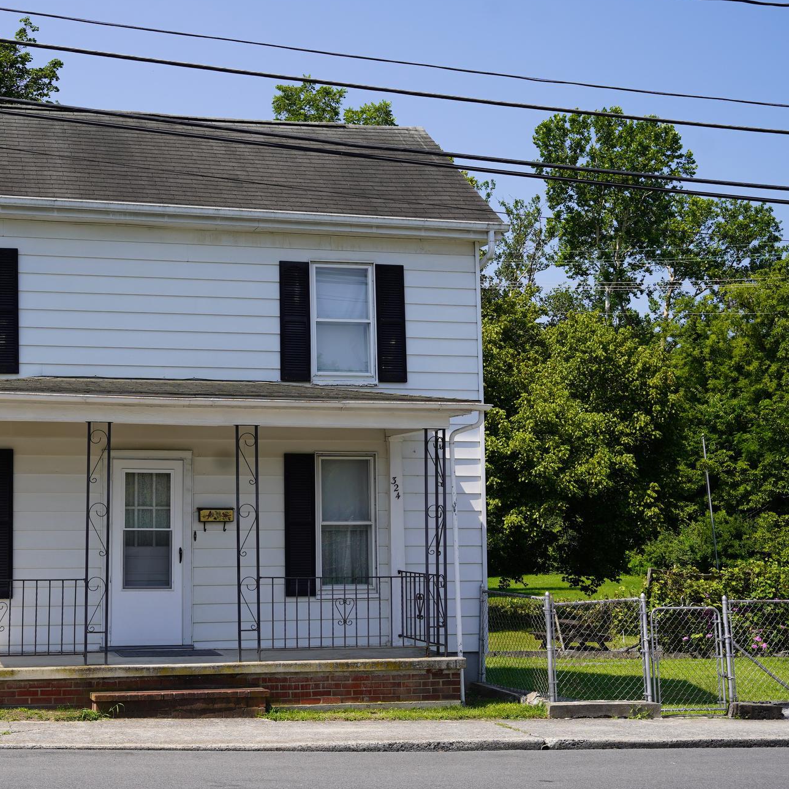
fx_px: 1300
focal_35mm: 50
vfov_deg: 33.8
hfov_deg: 33.1
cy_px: 390
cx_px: 193
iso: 100
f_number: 5
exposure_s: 1/500
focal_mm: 37.3
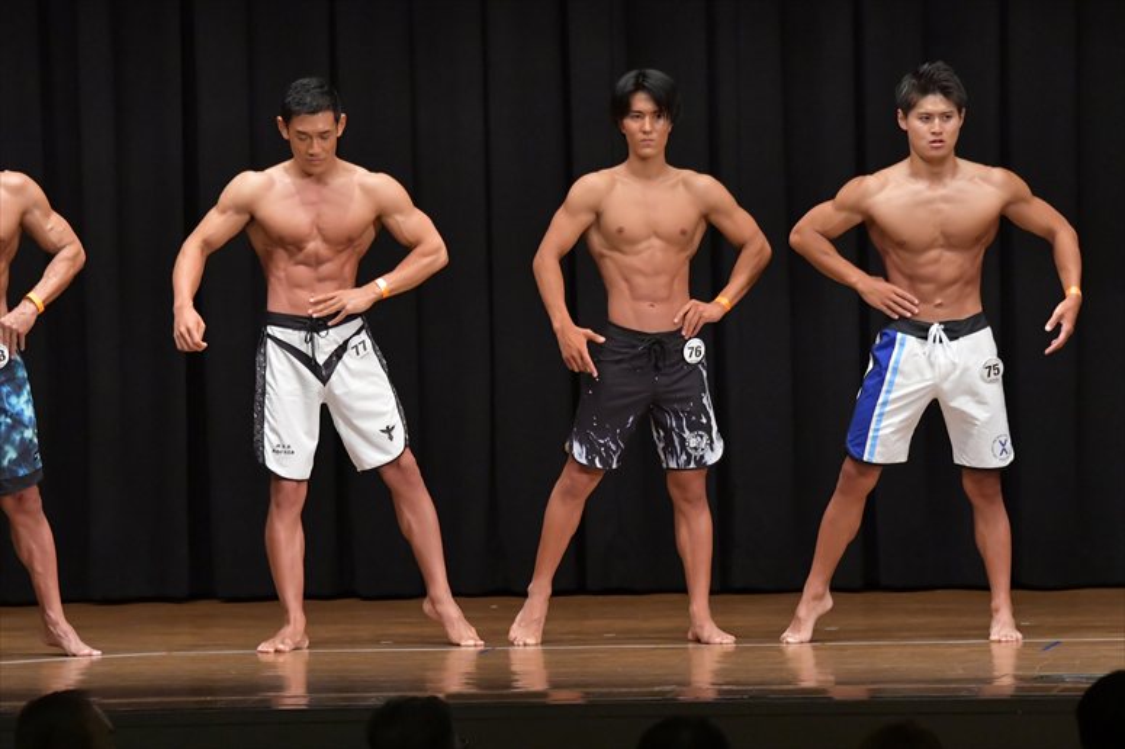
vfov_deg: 6.3
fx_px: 6778
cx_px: 562
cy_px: 374
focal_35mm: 217
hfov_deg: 9.5
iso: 6400
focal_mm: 145
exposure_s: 1/400
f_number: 5.6
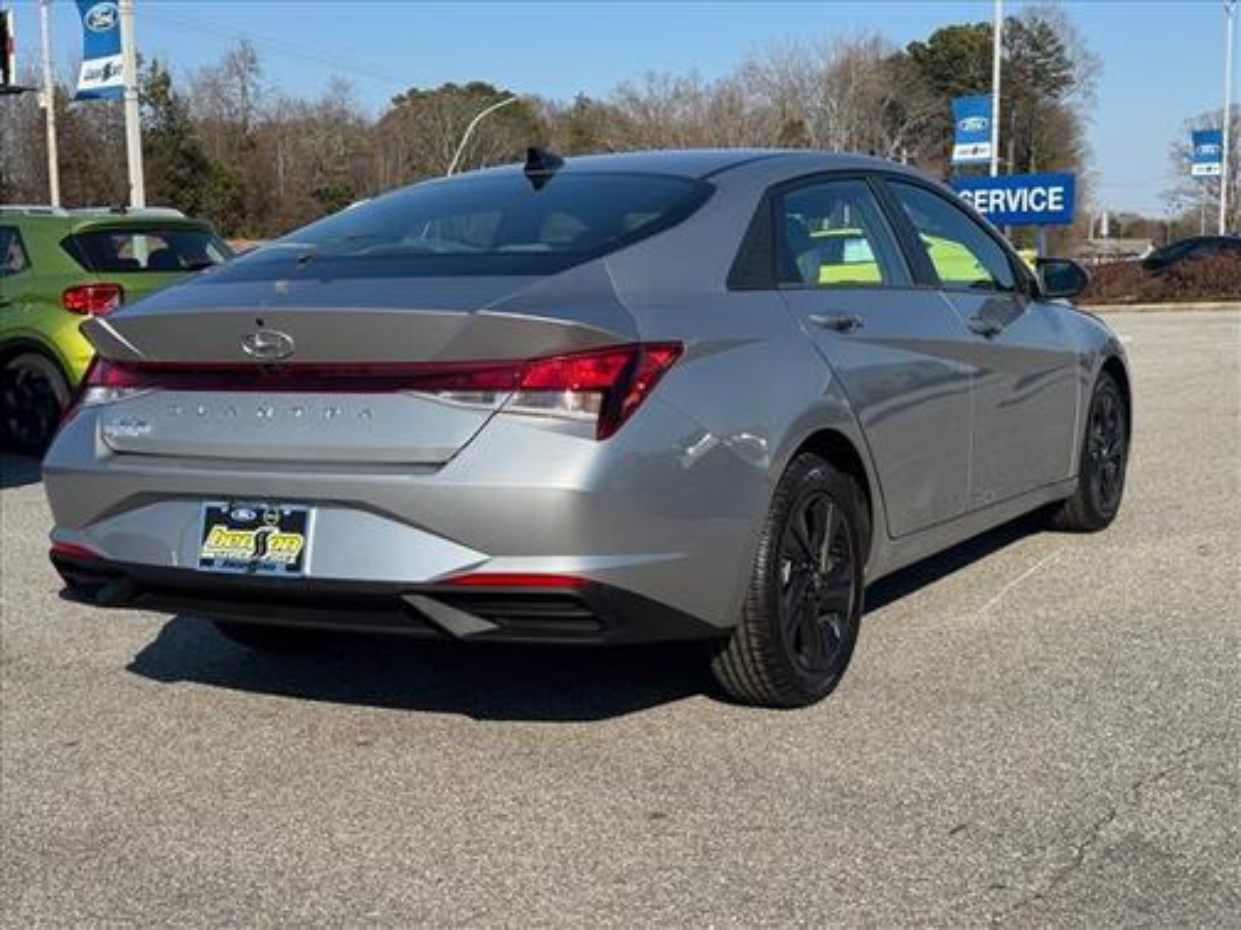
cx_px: 620
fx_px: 1721
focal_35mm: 48
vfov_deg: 30.3
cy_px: 465
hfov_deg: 39.7
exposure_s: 1/4608
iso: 64
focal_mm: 6.76
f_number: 1.78
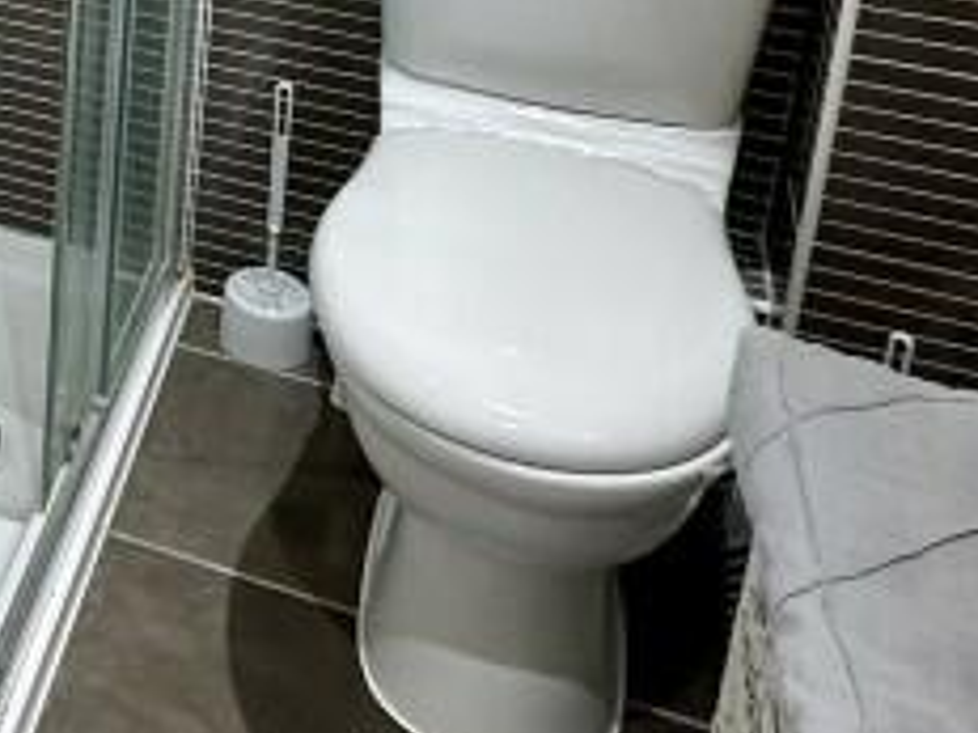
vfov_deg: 20.7
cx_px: -296
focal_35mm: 62
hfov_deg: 26.4
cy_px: -318
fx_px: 1751
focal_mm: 2.22
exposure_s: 1/99
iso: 160
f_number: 2.2
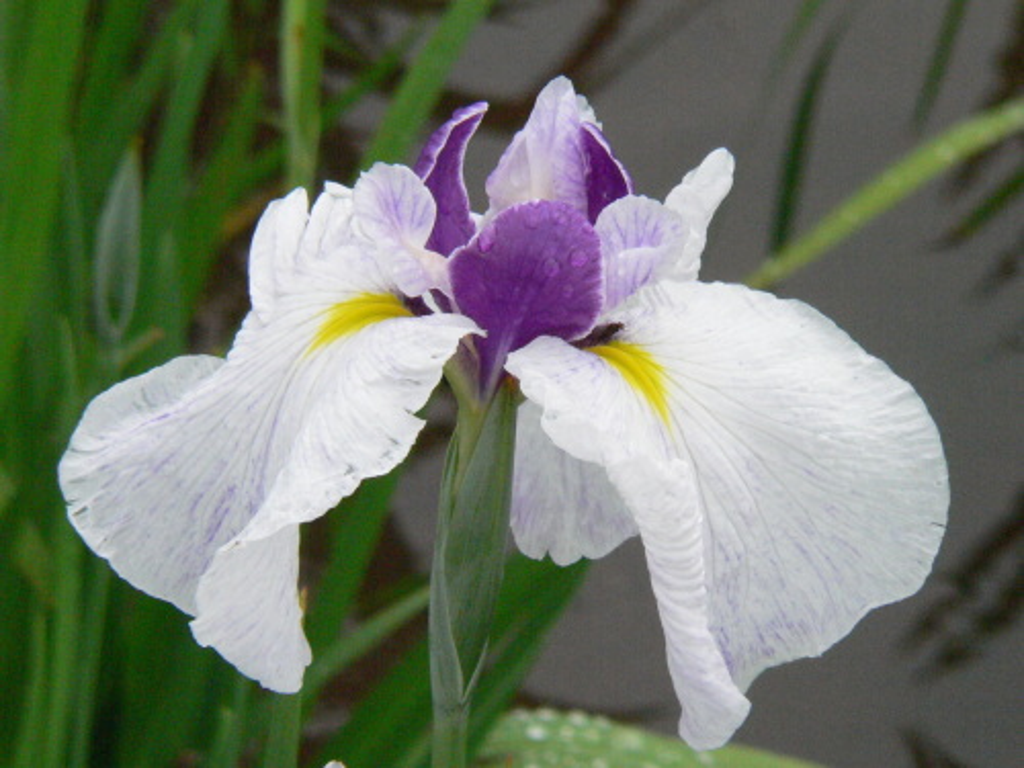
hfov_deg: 4.7
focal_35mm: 418
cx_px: 512
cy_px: 384
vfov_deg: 3.6
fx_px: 12365
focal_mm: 69.6
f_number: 6.5
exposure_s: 1/1000
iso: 400
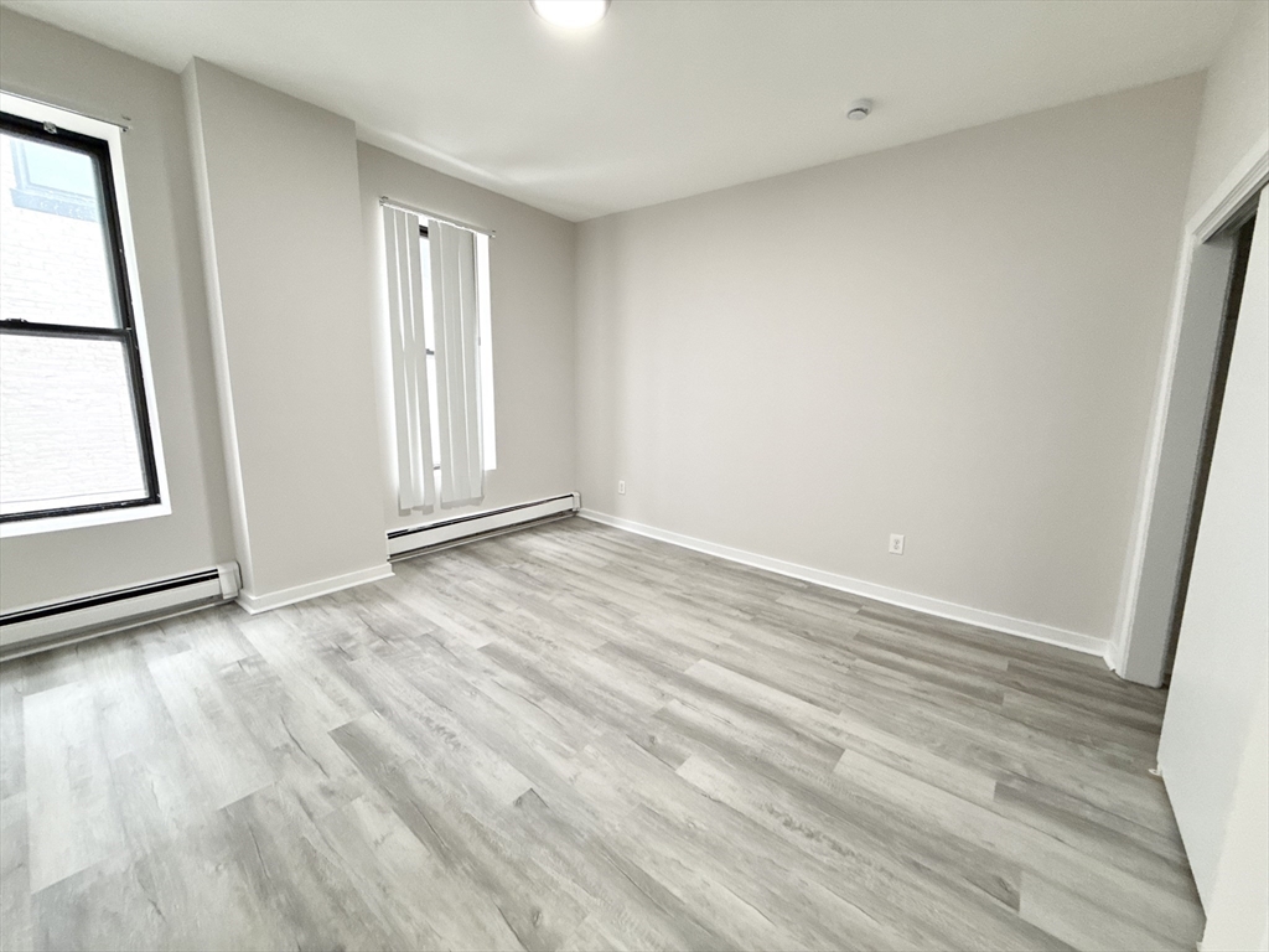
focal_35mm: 14
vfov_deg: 85.7
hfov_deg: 102.1
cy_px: 476
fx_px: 513
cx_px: 634
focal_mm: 2.22
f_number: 2.2
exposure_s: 1/60
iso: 200
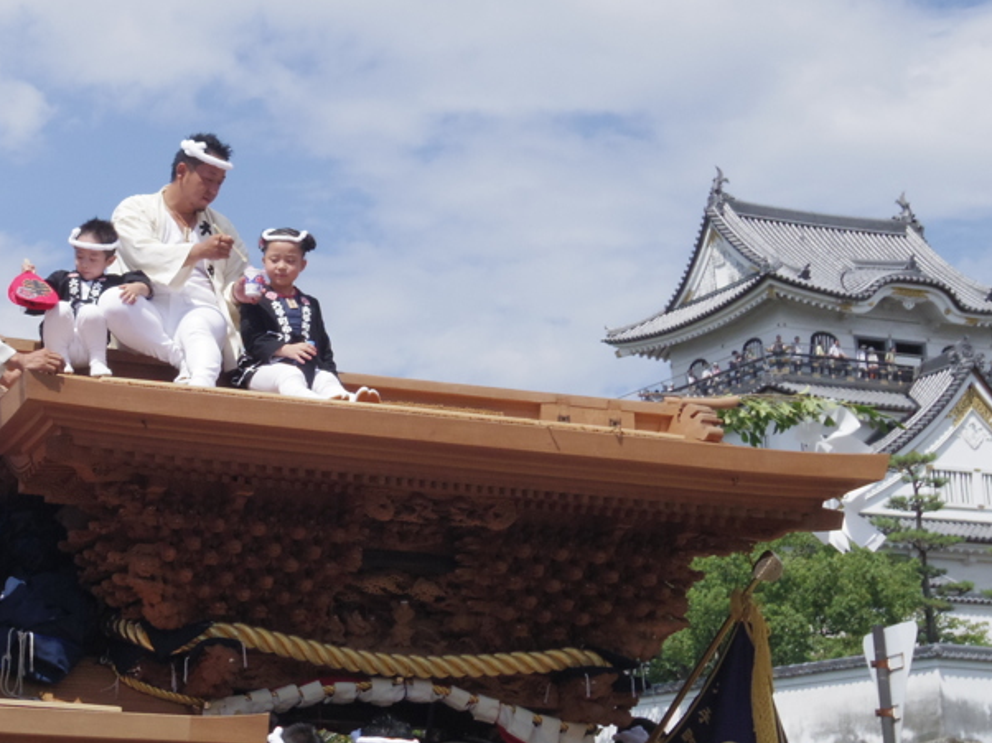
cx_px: 153
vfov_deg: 18.3
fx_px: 2292
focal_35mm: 80
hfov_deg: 23.9
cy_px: 201
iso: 250
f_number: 5
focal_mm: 8.5
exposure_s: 1/2000
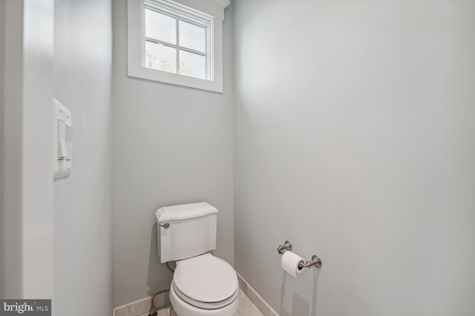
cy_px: 158
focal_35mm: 14
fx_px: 185
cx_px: 238
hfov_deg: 104.3
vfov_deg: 81.2
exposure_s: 1/8
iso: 200
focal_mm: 14
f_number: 8
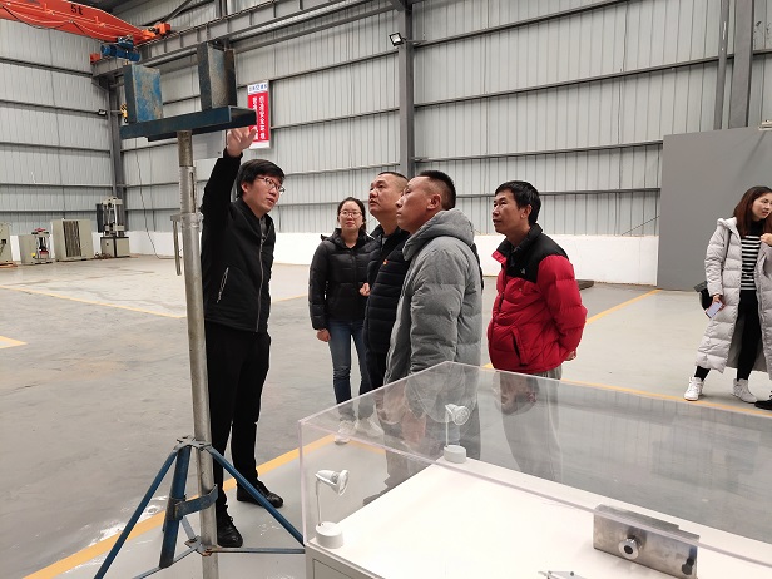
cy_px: 290
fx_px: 669
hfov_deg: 60.0
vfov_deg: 46.8
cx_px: 386
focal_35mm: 30
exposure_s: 1/50
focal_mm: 4.35
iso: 179
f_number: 1.8
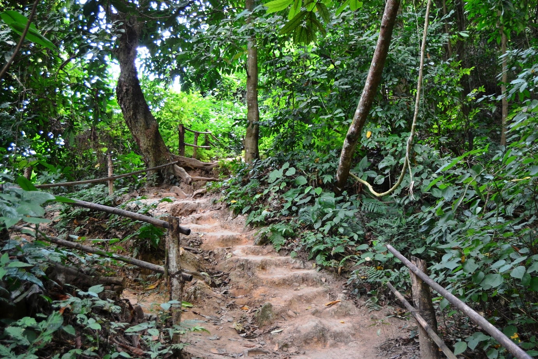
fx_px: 538
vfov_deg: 36.9
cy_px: 180
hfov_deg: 53.1
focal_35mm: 36
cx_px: 269
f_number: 3.8
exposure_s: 1/60
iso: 400
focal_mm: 24
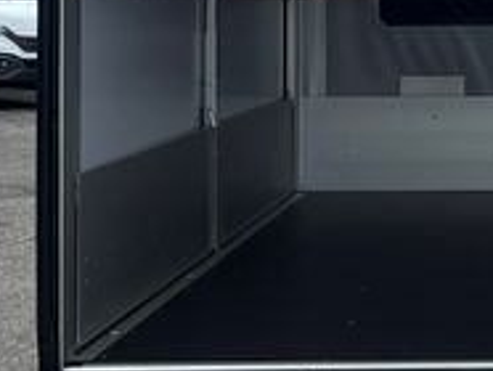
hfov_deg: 13.5
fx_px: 2039
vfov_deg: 10.3
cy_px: -40
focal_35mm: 143
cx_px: 551
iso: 50
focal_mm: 5.1
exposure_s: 1/913
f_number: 1.6
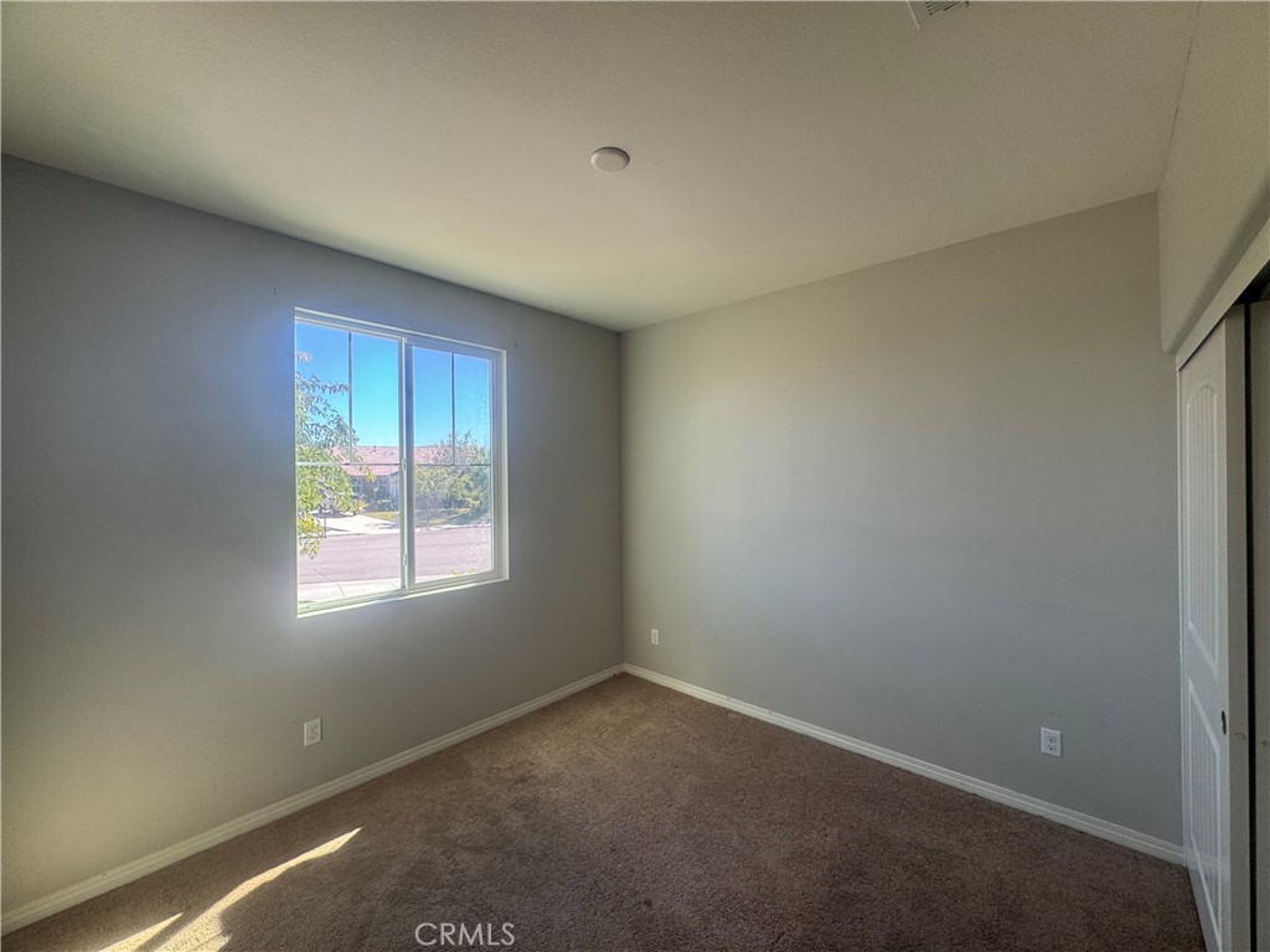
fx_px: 514
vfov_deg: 85.7
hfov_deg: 102.1
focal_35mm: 14
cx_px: 635
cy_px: 476
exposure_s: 1/99
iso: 80
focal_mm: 2.22
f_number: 2.2
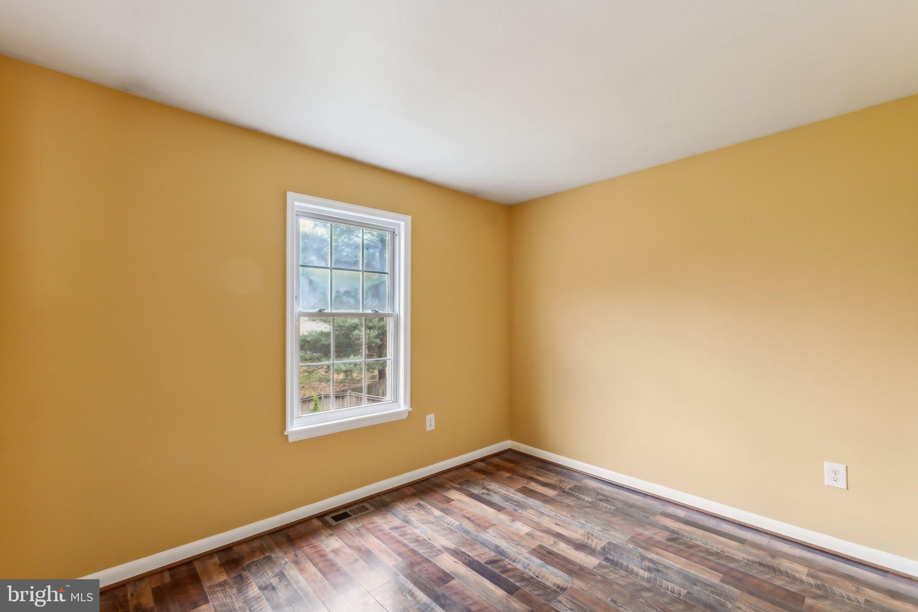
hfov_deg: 100.4
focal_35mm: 15
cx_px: 459
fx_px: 382
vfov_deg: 77.3
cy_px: 306
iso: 250
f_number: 9
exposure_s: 1/8
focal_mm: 10
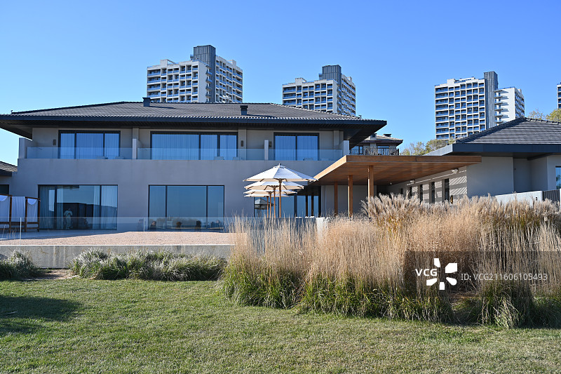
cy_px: 187
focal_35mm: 34
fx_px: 530
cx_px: 280
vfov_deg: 38.9
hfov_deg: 55.8
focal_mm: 34
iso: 64
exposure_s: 1/200
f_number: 6.3
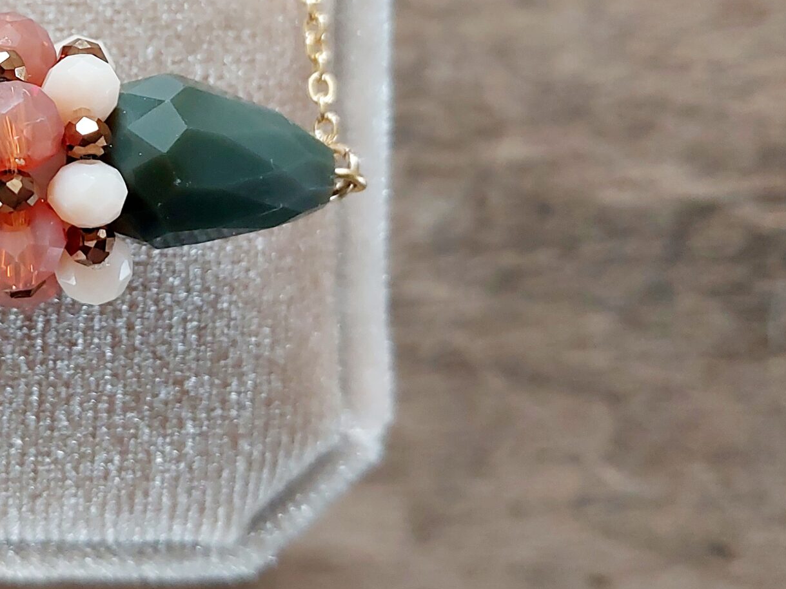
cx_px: 10
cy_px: 116
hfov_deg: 28.9
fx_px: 1430
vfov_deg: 22.9
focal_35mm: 63
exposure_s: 1/50
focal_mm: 4.6
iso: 320
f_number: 1.8
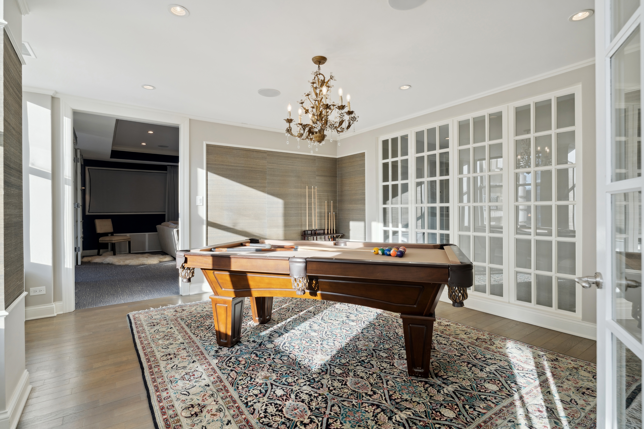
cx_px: 322
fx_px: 304
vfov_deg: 70.4
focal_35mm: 17
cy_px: 214
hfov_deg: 93.3
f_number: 7.1
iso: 320
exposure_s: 1/250
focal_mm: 17
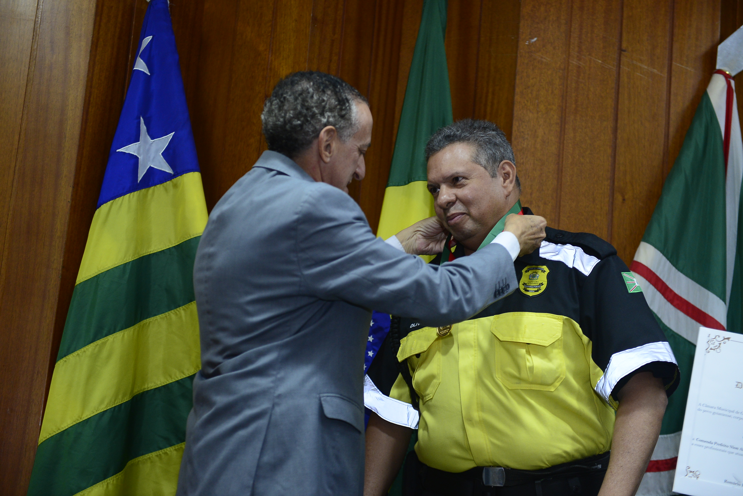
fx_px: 1445
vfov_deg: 19.5
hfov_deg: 28.8
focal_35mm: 70
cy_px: 248
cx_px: 372
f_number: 2.8
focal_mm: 70
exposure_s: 1/125
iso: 1600
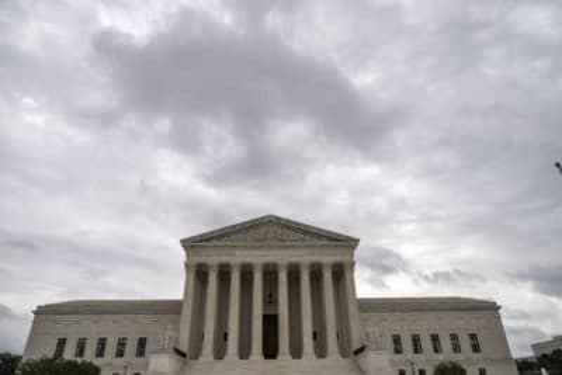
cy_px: 188
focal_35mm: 24
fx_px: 375
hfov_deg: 73.7
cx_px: 281
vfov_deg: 53.2
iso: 100
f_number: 3.2
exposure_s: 1/2500
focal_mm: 24
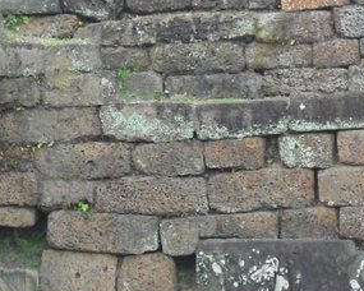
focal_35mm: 178
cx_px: 235
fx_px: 1918
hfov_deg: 10.8
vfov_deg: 8.6
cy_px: -70
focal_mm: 10.7
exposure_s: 1/125
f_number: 3.8
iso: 400
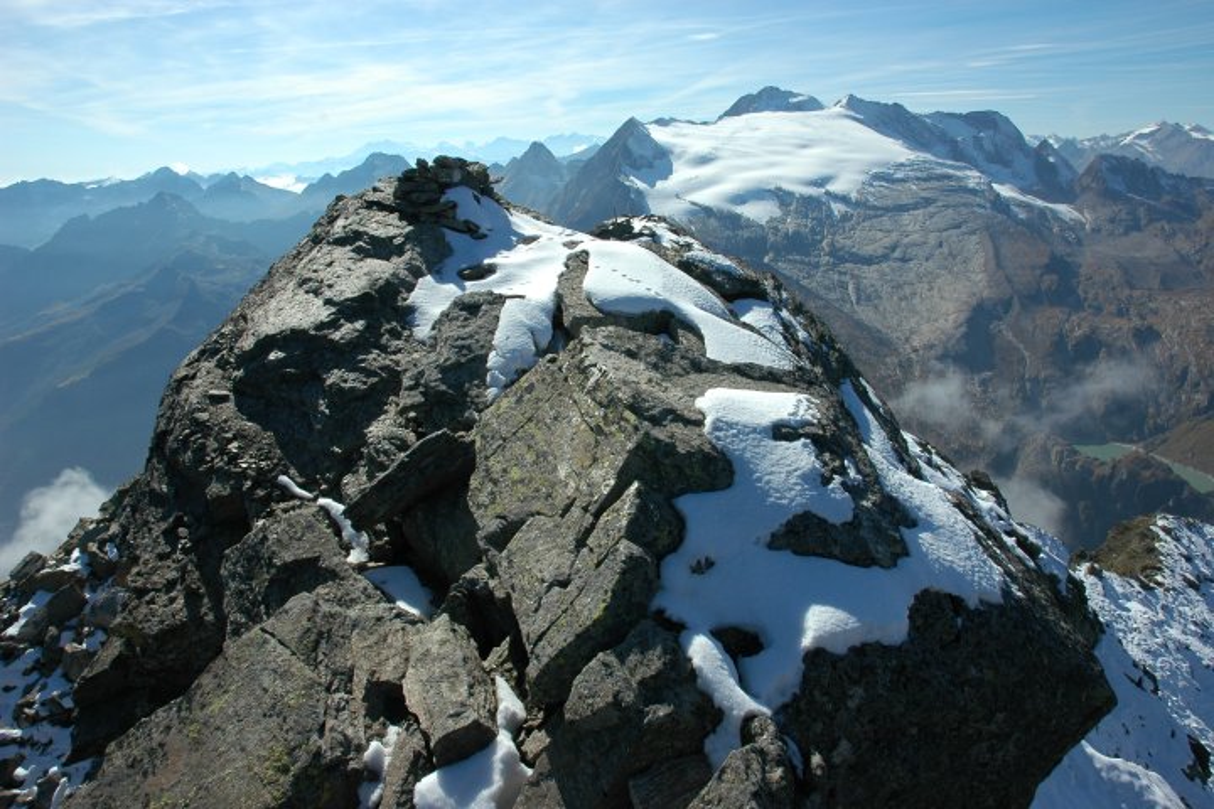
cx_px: 607
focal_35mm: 27
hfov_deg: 67.4
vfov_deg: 47.9
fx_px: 910
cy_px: 404
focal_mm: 18
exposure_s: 1/400
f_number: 11
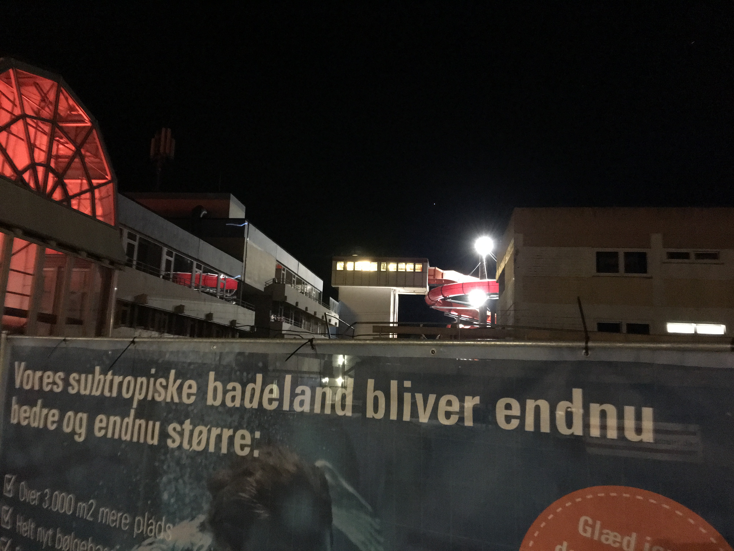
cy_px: 276
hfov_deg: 61.7
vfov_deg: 48.2
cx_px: 367
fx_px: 615
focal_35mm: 29
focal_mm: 4.15
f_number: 2.2
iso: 640
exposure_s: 1/4
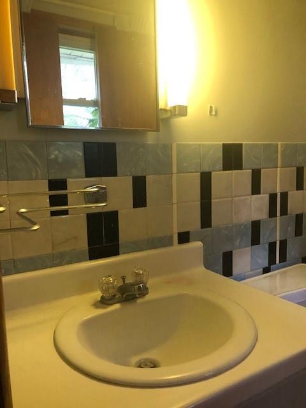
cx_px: 153
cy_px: 204
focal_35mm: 28
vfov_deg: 63.4
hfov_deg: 49.7
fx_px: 330
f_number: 1.8
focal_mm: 3.99
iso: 64
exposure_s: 1/15
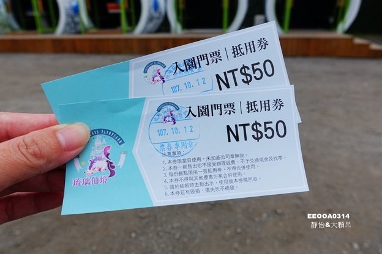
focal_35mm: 25
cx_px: 184
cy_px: 124
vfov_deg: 51.3
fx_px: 265
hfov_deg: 71.5
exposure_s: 1/500
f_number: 4
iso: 125
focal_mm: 8.8
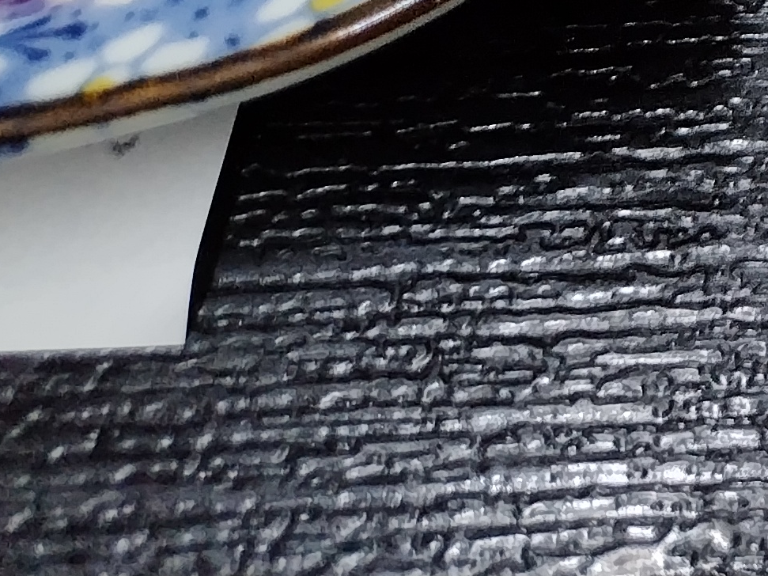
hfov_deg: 15.9
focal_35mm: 97
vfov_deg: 12.9
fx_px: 2152
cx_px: 1527
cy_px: -634
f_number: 1.9
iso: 150
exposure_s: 1/120
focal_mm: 5.5
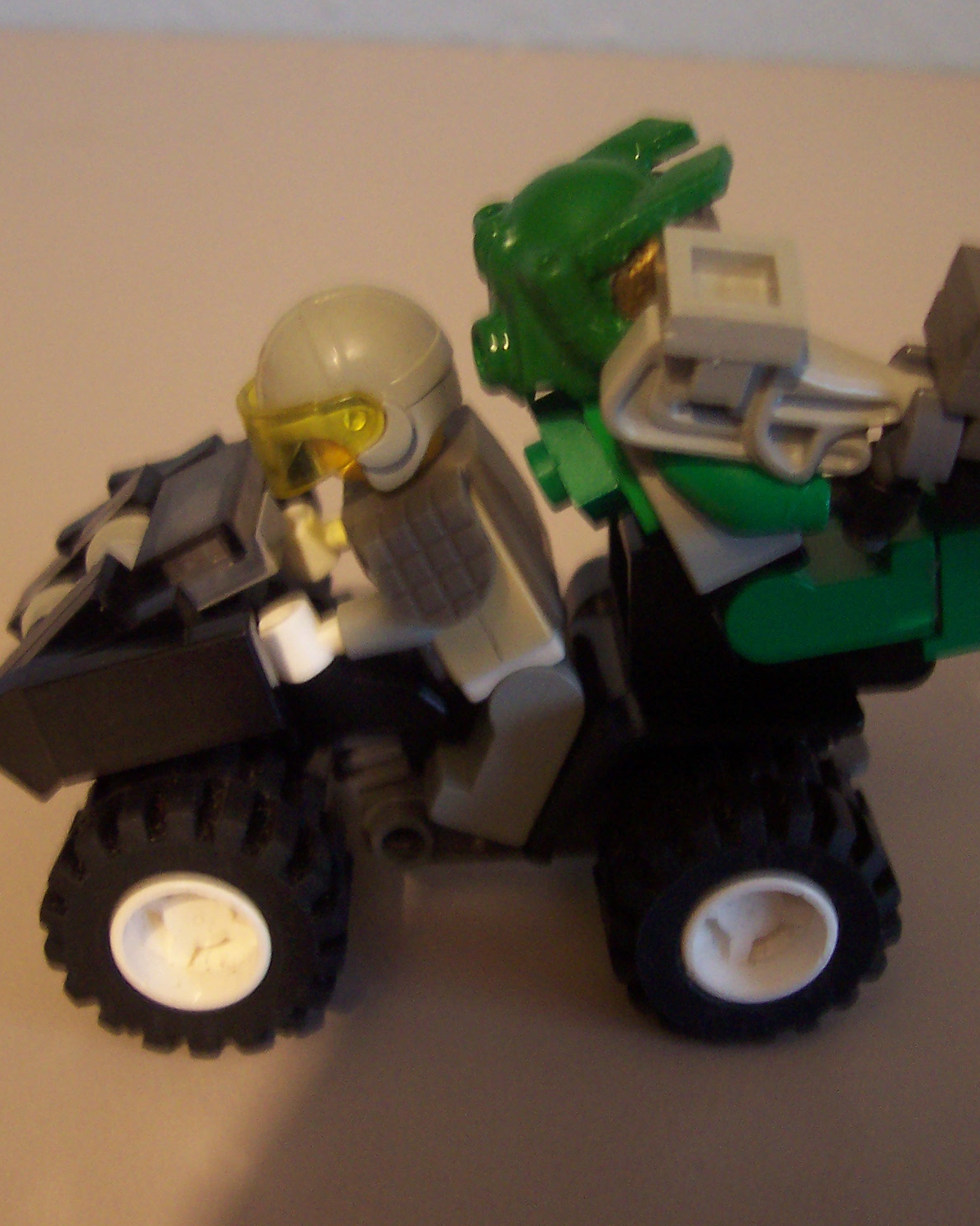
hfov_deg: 30.8
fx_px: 1777
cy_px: 610
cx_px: 538
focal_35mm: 49
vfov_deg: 38.1
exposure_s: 1/8
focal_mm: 5.6
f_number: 2.8
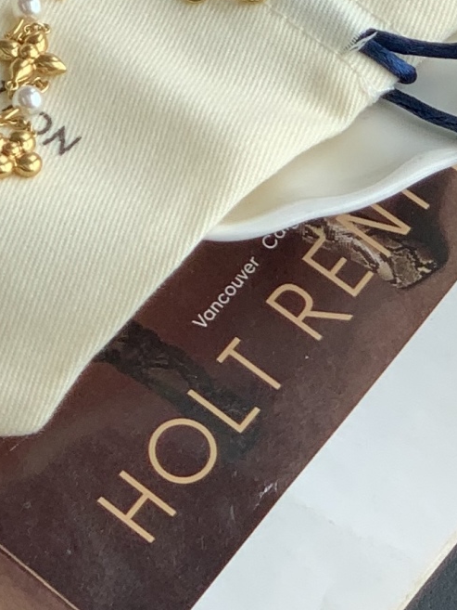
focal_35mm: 114
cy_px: -36
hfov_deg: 12.9
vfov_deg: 16.8
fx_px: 2006
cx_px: 13
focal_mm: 6
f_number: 2.4
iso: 16
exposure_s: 1/329
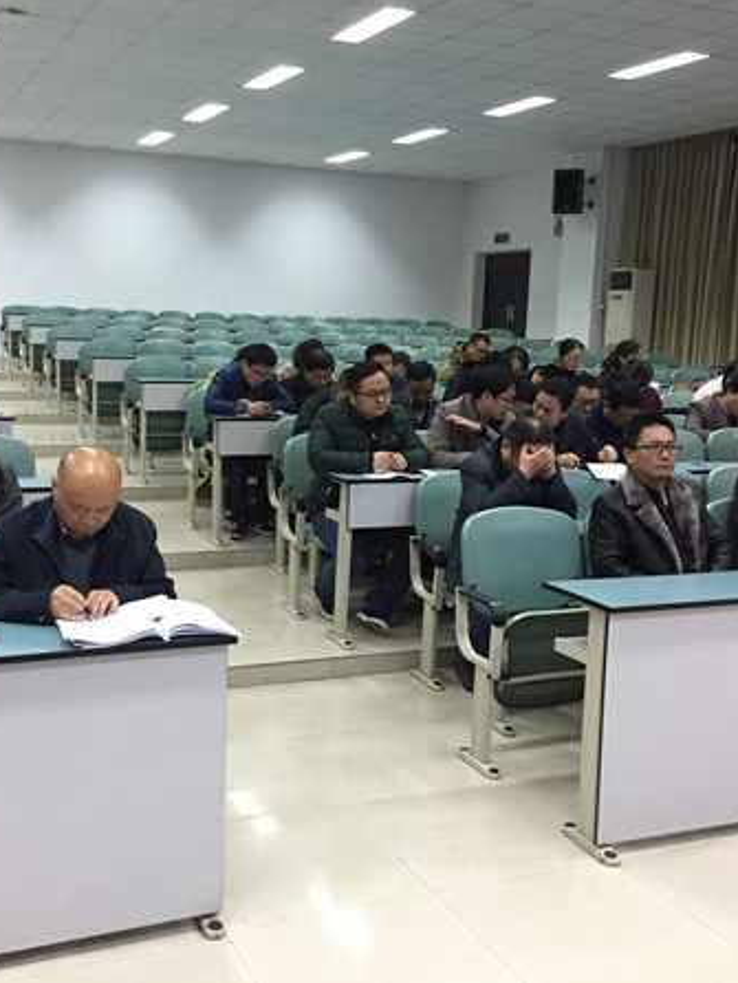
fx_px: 1108
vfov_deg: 47.8
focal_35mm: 39
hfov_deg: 36.8
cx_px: 313
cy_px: 489
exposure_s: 1/33
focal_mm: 4.15
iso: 200
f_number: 2.2
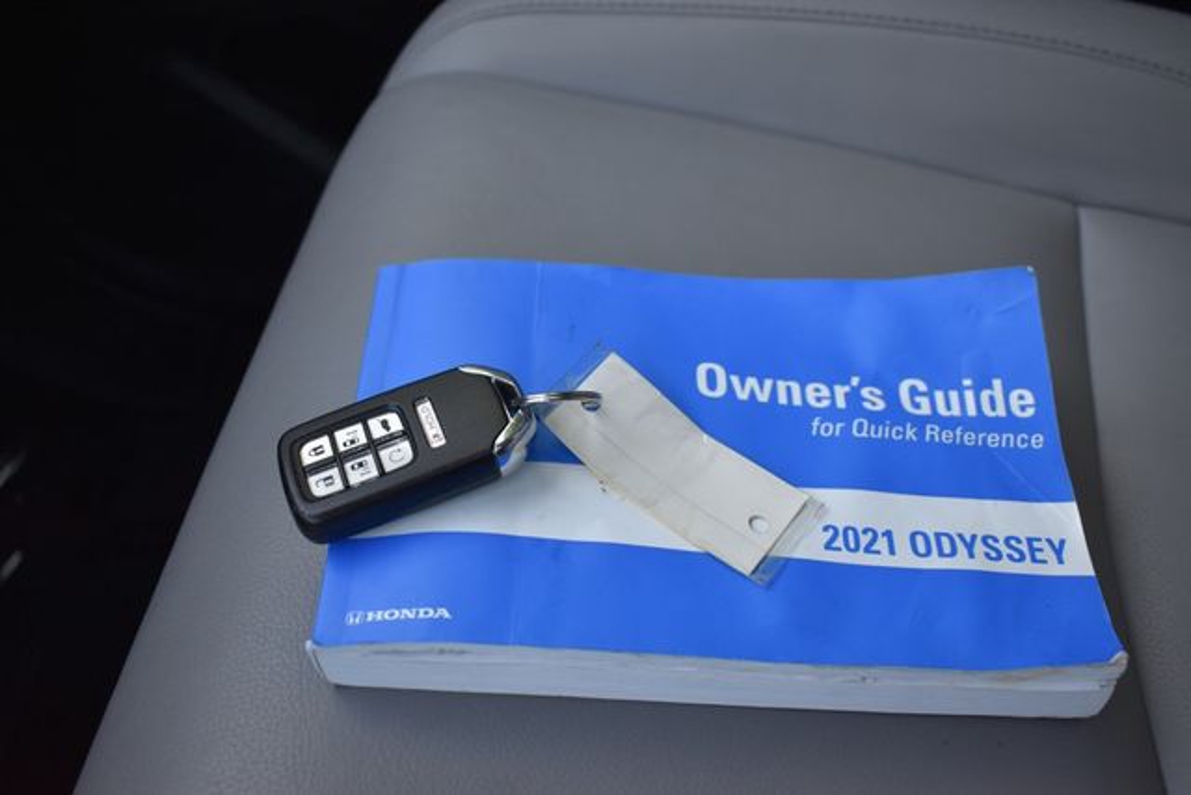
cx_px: 596
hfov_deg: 53.1
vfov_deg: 36.9
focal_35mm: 36
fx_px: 1191
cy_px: 398
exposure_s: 1/160
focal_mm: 24
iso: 800
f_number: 4
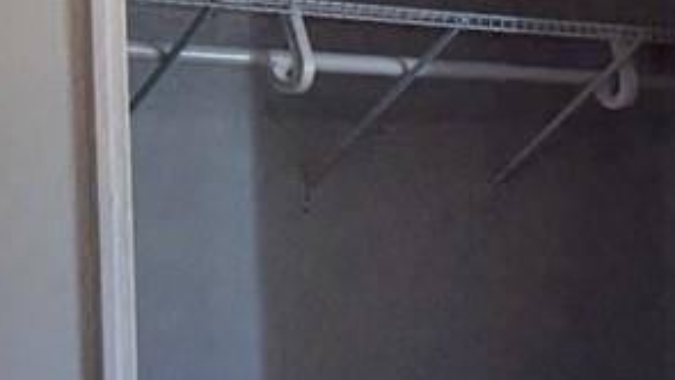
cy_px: 494
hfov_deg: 14.6
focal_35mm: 142
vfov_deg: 8.4
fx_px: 2542
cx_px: 817
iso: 250
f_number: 1.78
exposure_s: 1/120
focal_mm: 6.76
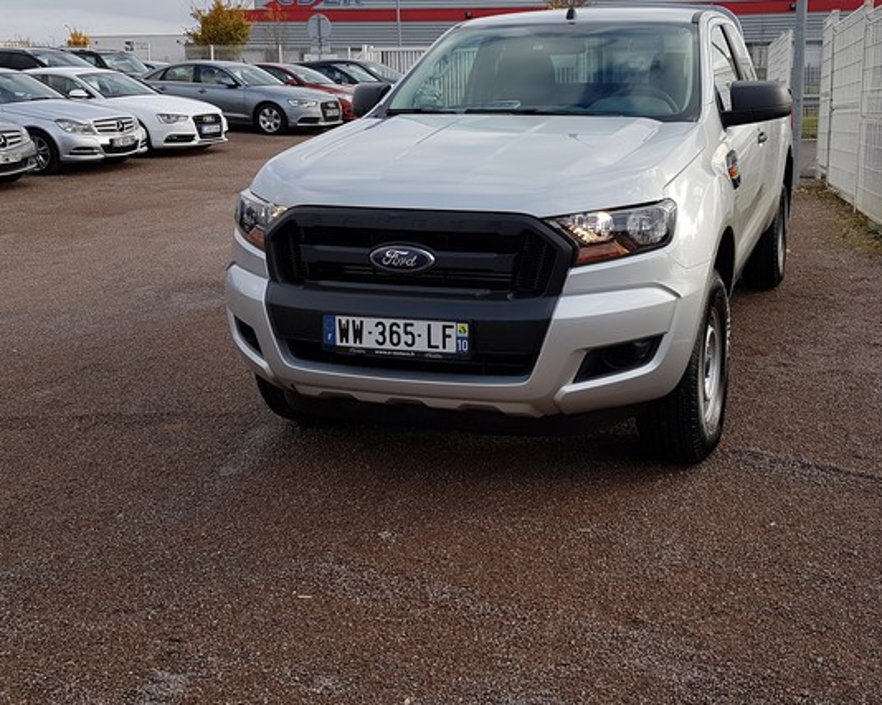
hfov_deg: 47.4
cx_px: 560
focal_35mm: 38
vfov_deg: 38.8
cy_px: 256
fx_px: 992
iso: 40
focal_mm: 4.2
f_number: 1.7
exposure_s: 1/820
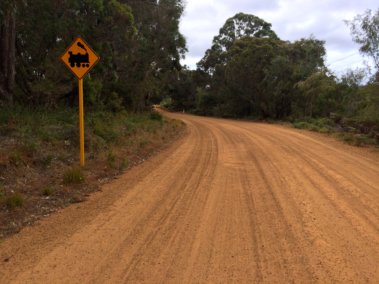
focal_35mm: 29
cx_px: 190
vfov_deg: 48.2
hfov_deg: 61.7
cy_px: 142
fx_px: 318
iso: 32
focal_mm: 4.15
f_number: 2.2
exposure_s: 1/1140
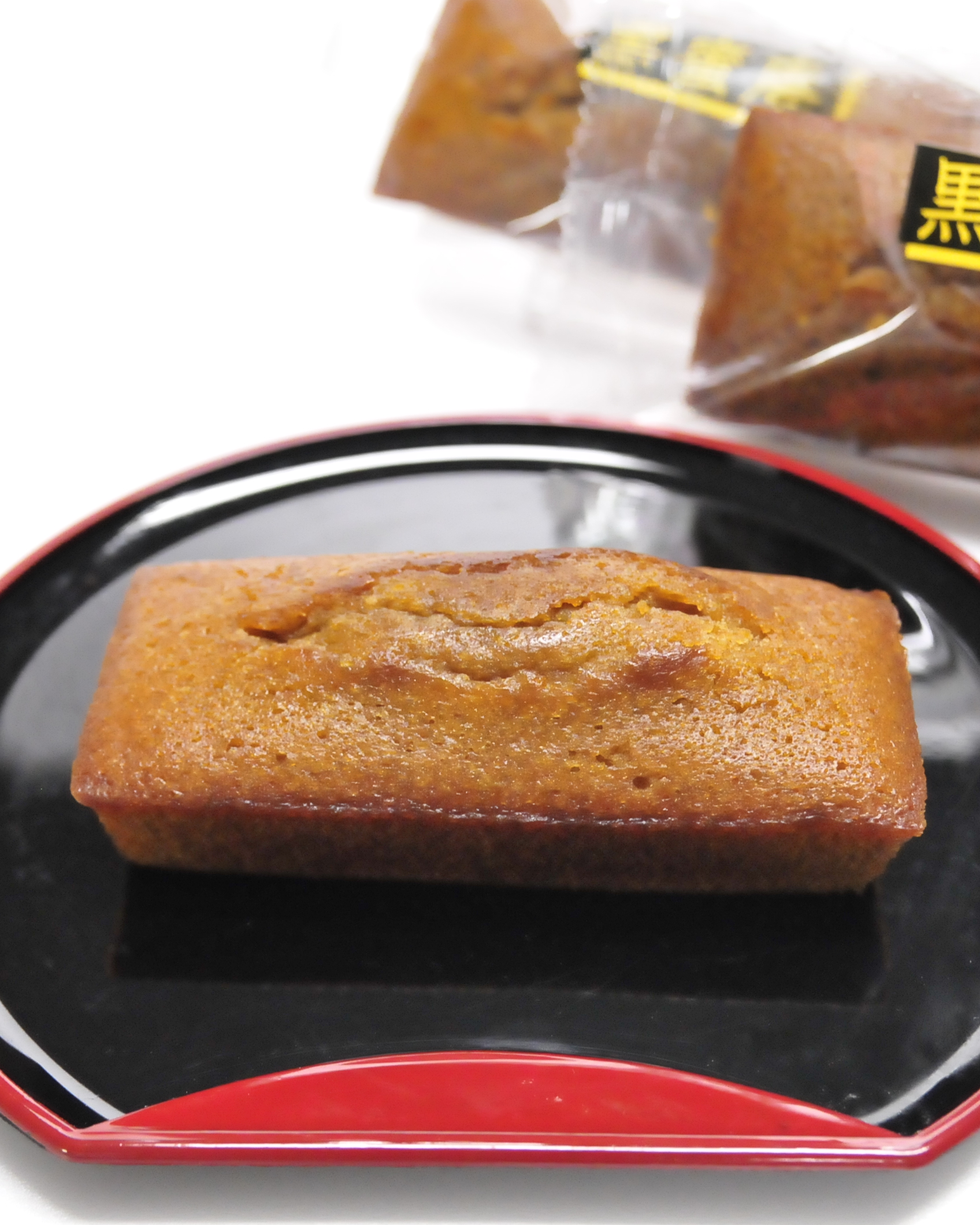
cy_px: 615
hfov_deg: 23.8
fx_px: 2320
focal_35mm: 64
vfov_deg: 29.6
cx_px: 511
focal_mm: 30
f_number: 5
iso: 3200
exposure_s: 1/80
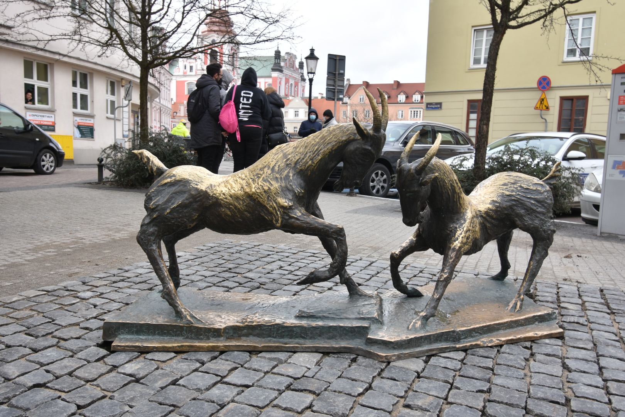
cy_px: 208
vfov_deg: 43.6
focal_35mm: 30
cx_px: 312
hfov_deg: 61.9
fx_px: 521
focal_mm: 20
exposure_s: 1/100
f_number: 7.1
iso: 100
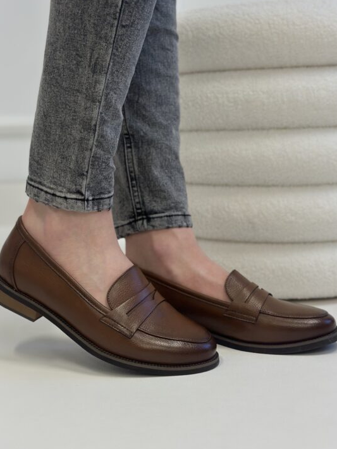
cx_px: 168
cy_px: 206
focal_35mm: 54
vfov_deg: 35.5
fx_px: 701
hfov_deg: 27.0
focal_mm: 6.86
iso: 125
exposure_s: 1/100
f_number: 1.78
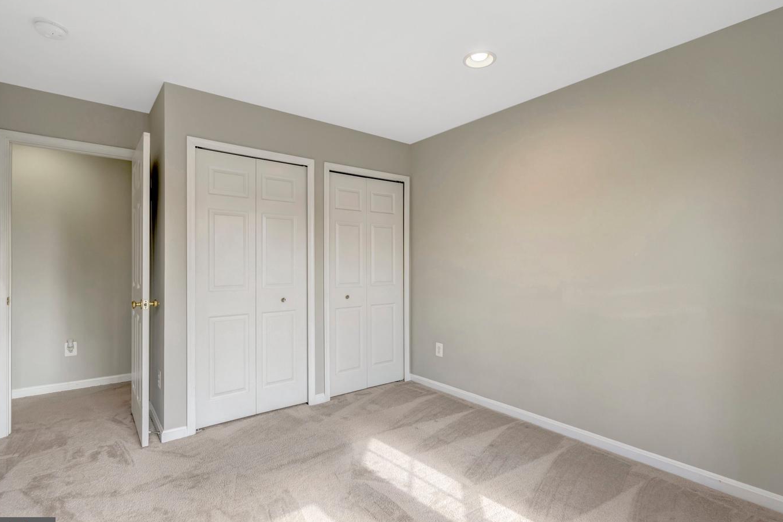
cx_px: 381
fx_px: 370
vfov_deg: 70.4
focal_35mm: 17
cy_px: 270
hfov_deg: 93.3
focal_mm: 16
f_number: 8
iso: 1250
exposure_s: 1/30
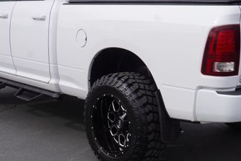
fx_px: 482
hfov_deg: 28.0
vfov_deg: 18.9
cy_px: 61
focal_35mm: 72
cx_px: 139
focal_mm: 25
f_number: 10
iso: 100
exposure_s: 1/125
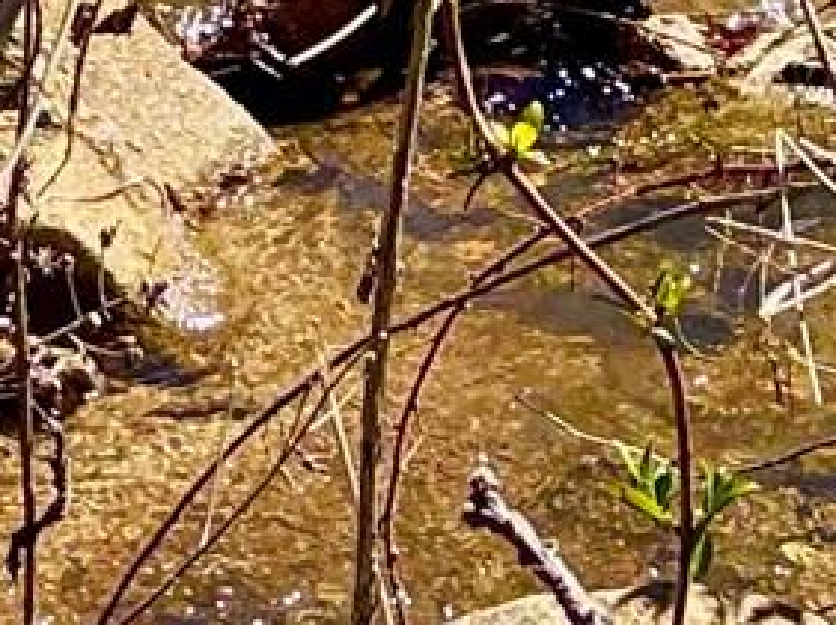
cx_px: -199
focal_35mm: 562
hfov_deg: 3.5
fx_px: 13555
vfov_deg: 2.6
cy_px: -399
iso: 25
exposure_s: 1/428
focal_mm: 9
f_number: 2.8
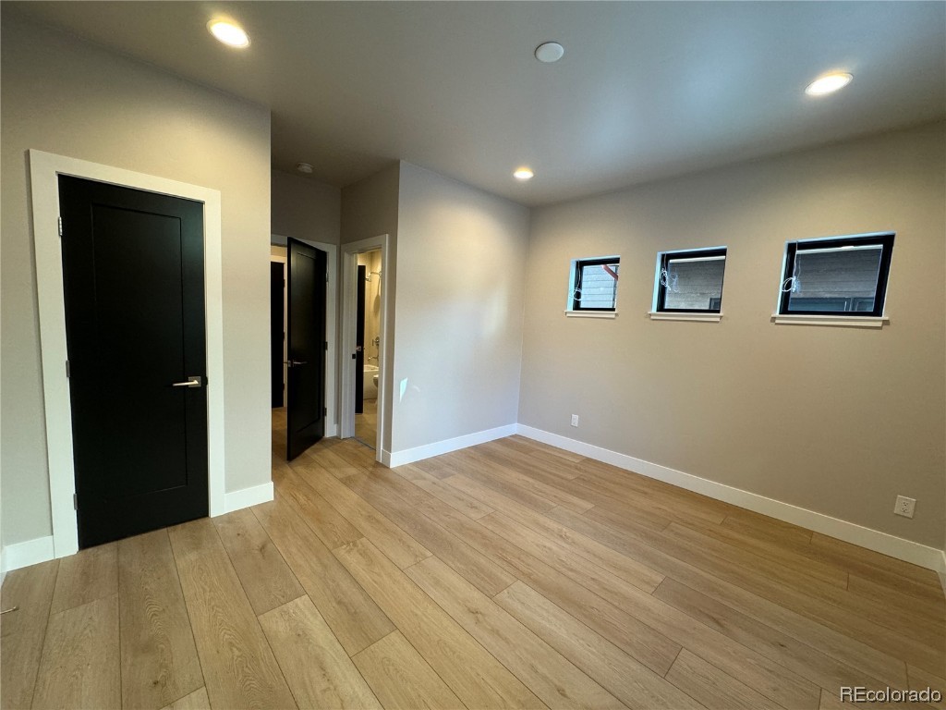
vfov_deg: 85.7
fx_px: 383
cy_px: 355
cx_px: 473
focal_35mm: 14
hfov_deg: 102.1
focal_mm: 2.22
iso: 200
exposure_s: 1/120
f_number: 2.2
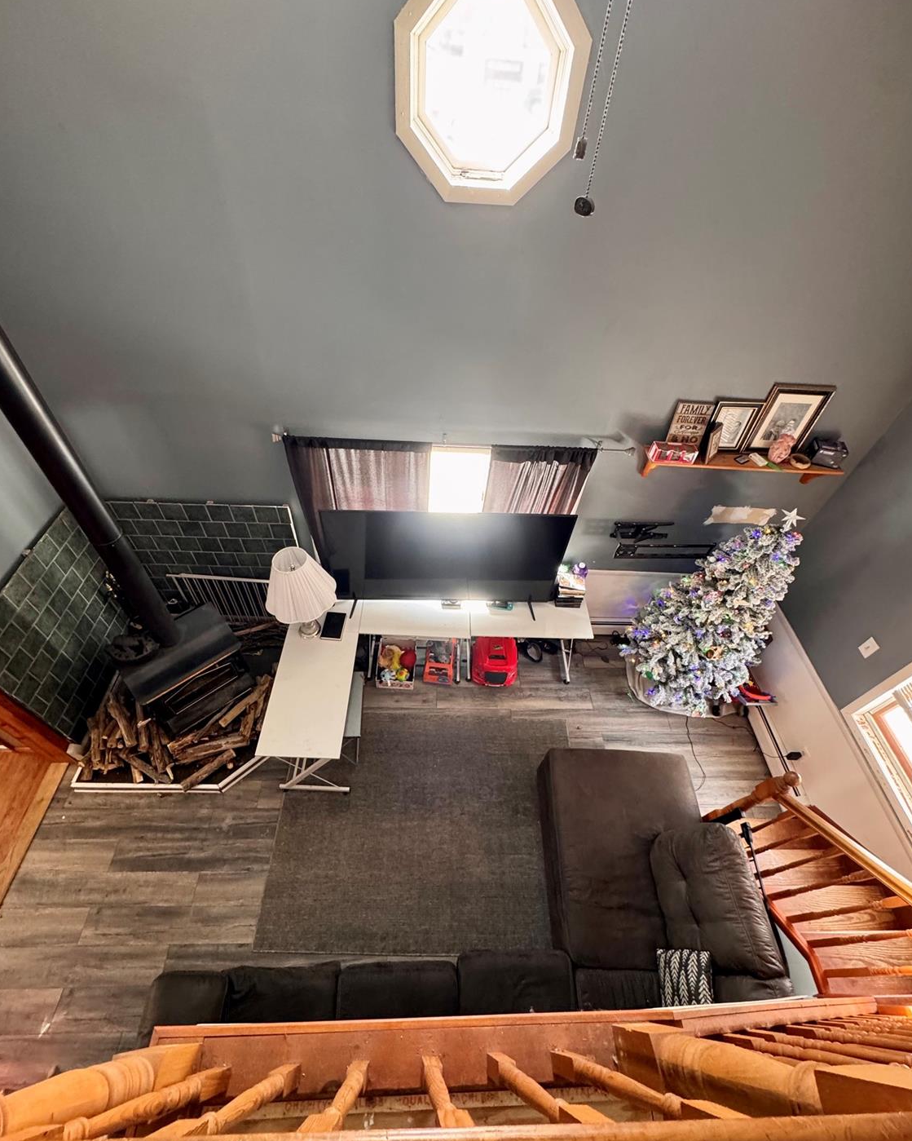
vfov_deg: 96.8
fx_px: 506
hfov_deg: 84.0
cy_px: 577
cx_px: 452
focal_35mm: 15
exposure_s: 1/61
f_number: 2.2
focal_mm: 2.22
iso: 320
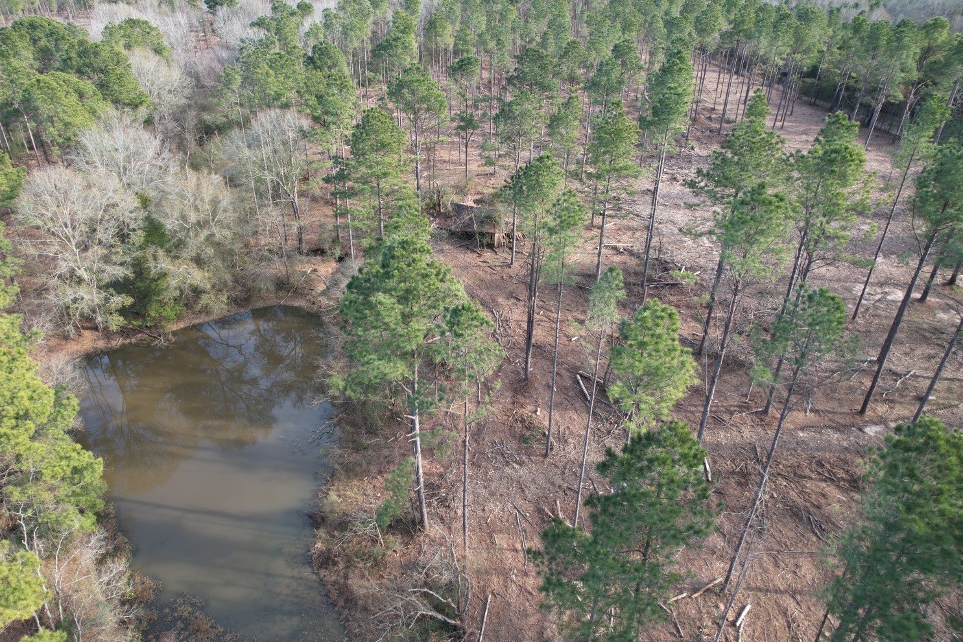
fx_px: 642
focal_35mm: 24
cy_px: 311
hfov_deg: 73.6
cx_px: 441
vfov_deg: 53.1
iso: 100
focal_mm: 8.38
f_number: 2.8
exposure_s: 1/200
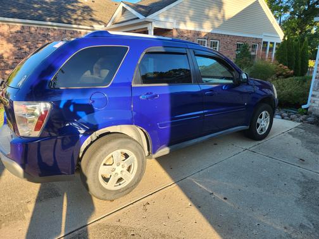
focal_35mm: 23
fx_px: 212
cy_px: 120
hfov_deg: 73.9
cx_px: 160
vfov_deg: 58.9
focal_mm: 5.4
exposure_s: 1/193
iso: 20
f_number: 1.8
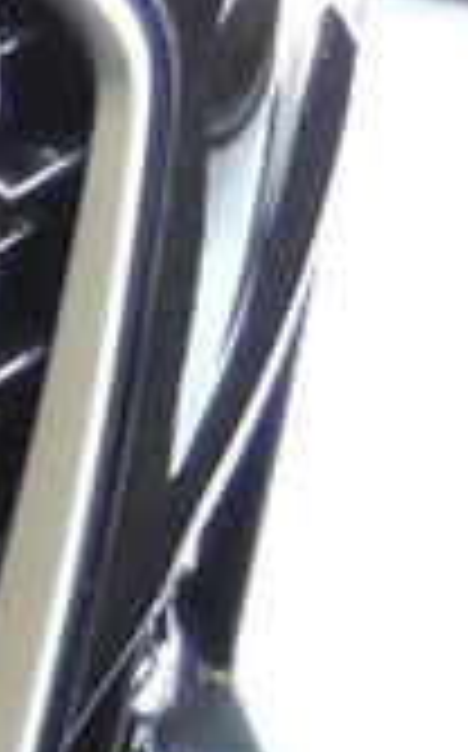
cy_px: 1409
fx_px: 9350
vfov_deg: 4.5
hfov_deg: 2.7
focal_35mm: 457
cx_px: -2282
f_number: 3.6
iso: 280
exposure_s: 1/50
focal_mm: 8.9
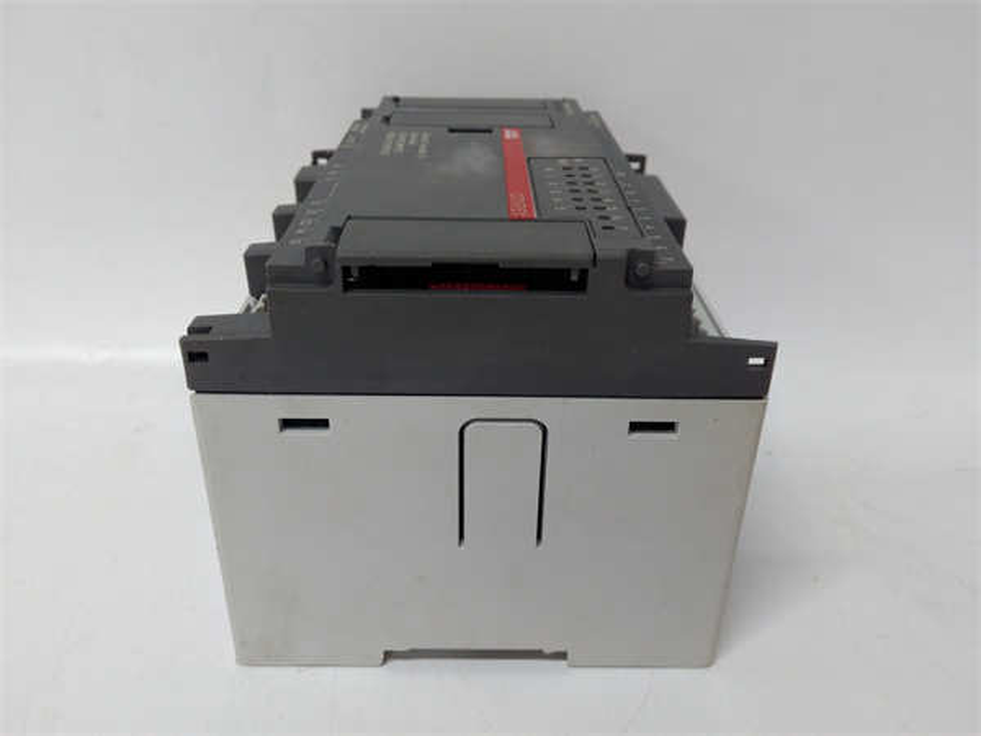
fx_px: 765
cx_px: 490
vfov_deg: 51.4
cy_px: 368
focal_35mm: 27
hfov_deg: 65.3
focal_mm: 3.79
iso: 224
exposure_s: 1/33
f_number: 2
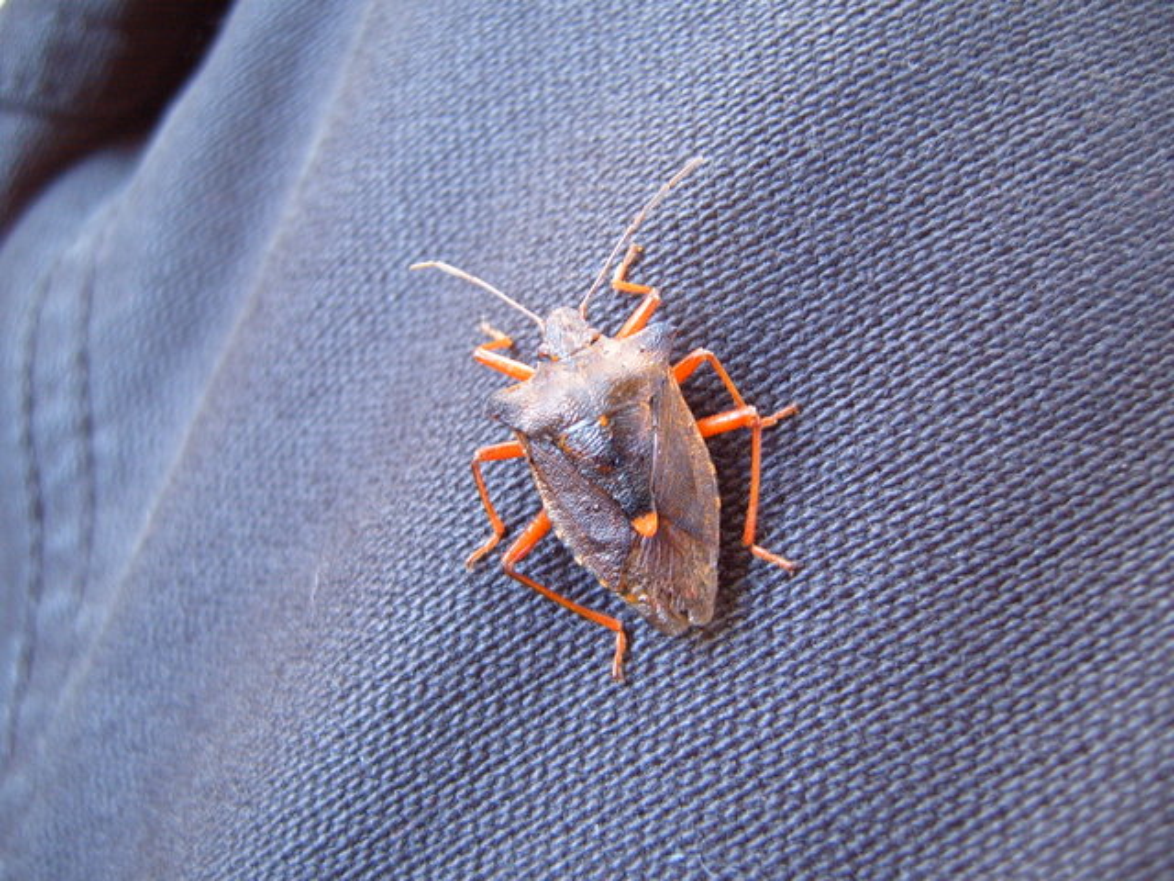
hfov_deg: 50.1
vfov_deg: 38.7
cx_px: 587
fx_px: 1255
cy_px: 440
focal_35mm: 37
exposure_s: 1/15
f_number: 2.9
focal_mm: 6.2
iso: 141
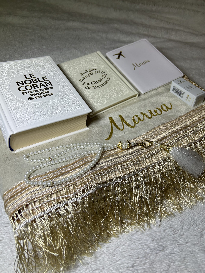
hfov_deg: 53.1
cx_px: 102
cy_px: 136
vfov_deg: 67.3
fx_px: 205
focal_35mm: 26
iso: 50
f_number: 1.5
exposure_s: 1/1079
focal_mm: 5.7
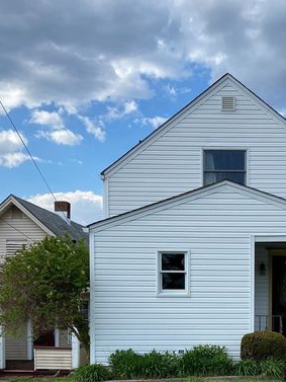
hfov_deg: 30.7
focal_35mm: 46
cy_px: 316
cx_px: 234
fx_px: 506
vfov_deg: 39.3
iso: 32
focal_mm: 4.25
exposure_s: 1/1608
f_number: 1.8
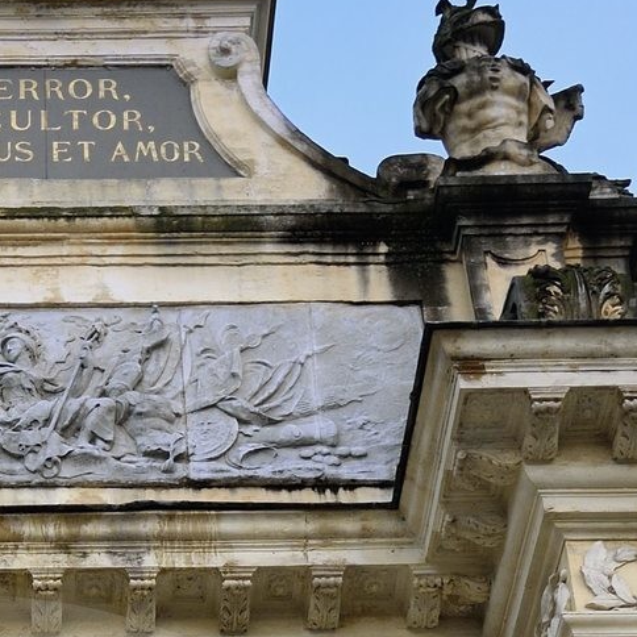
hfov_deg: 12.7
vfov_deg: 11.8
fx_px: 2811
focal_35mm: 135
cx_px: -45
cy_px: 1210
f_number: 9
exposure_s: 1/60
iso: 400
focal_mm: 32
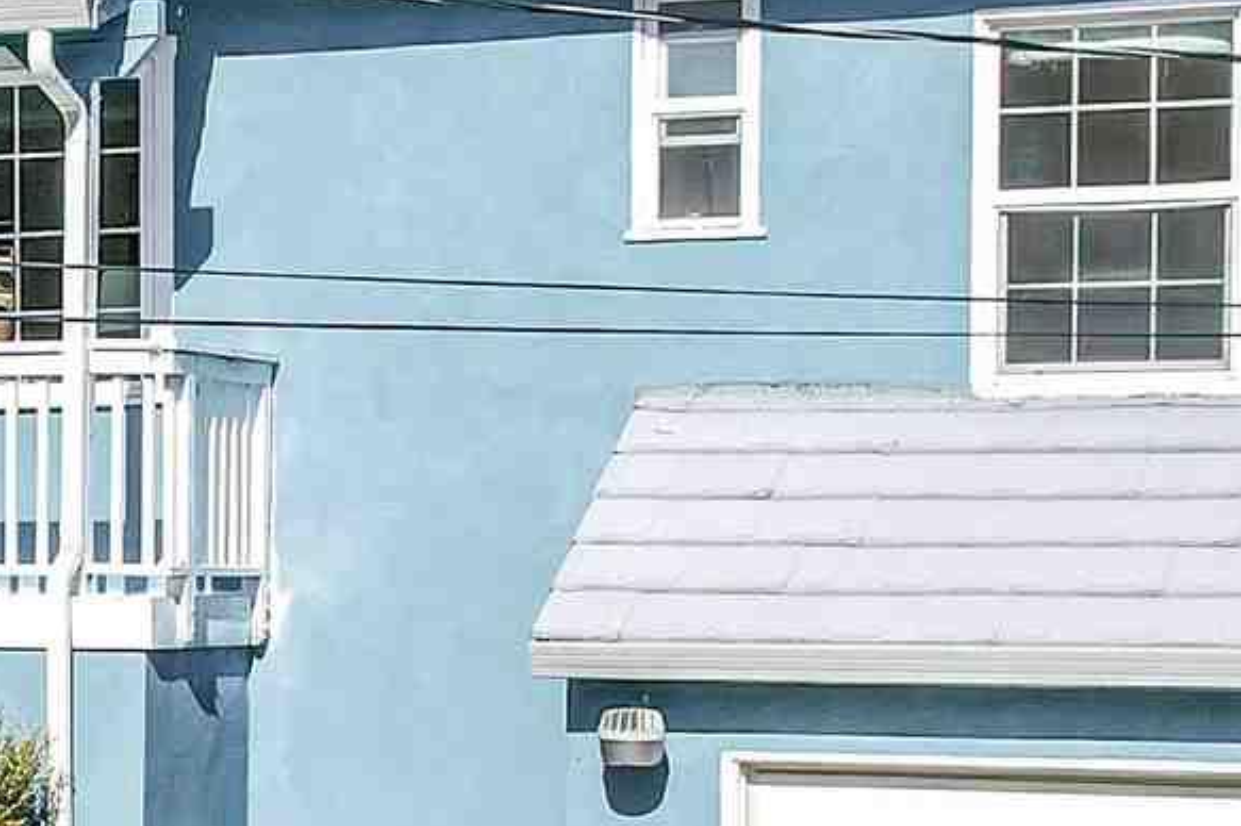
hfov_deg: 16.6
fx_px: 3996
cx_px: -387
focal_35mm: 116
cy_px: 775
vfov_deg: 11.7
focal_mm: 8.38
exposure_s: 1/2500
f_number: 2.8
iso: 110
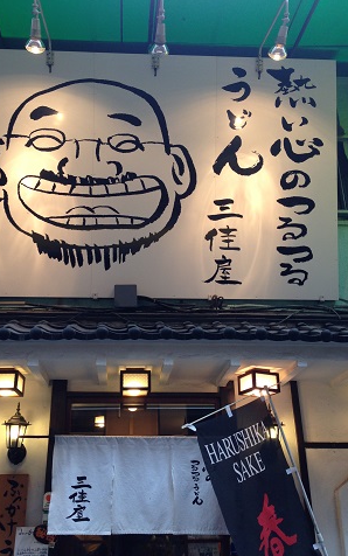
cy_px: 282
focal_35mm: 36
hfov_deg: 35.3
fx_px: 546
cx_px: 153
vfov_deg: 54.0
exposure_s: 1/60
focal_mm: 4.12
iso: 64
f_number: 2.4
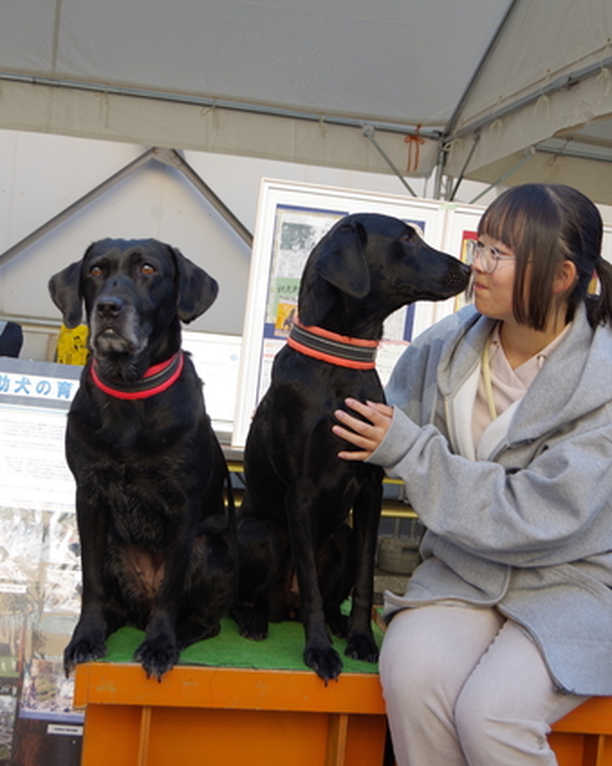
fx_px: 1155
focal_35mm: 51
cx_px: 307
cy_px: 382
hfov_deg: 29.7
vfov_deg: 36.7
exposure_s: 1/200
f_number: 4
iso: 100
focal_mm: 24
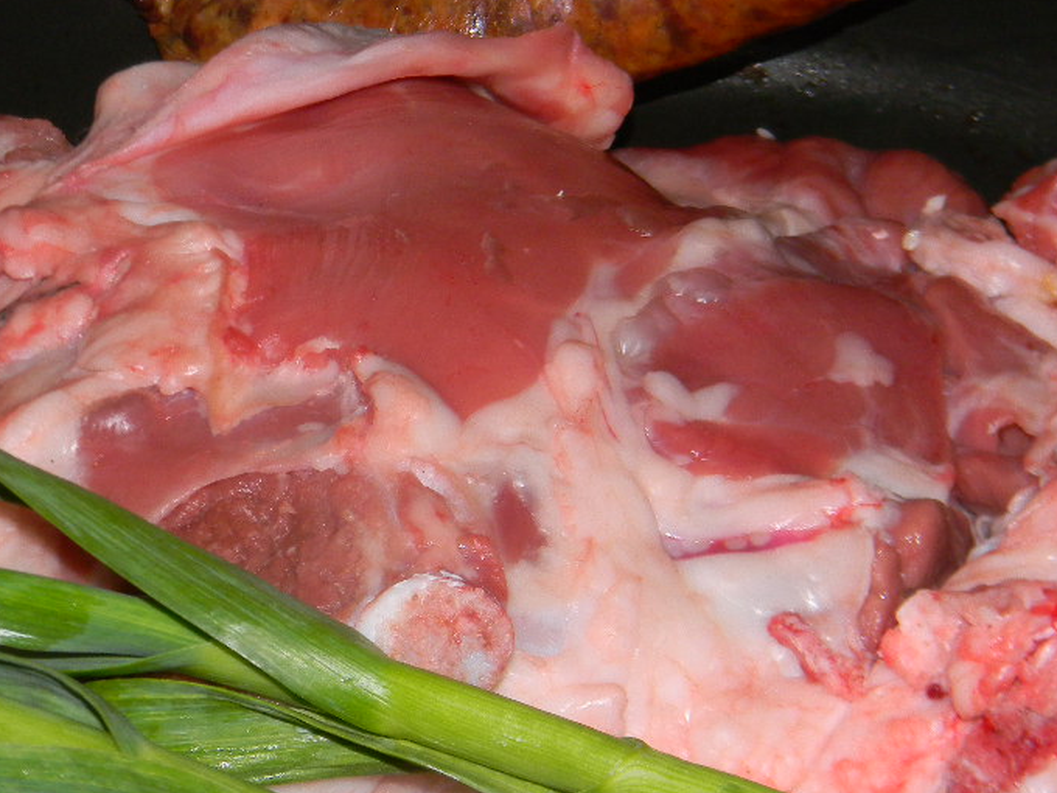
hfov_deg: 15.8
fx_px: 3817
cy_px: 499
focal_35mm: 125
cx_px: 429
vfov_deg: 11.8
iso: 200
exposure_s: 1/30
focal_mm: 15.1
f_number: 4.5
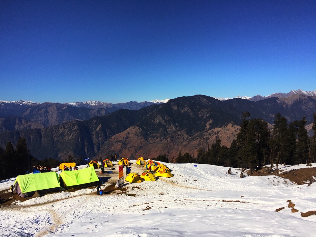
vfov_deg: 48.2
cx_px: 158
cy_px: 118
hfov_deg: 61.7
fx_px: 265
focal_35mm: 29
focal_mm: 4.15
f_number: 2.2
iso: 32
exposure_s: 1/5650
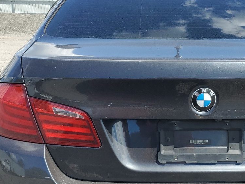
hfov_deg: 33.8
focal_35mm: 56
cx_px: 178
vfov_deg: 25.8
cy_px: 134
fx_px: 396
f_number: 1.5
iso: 50
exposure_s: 1/2500
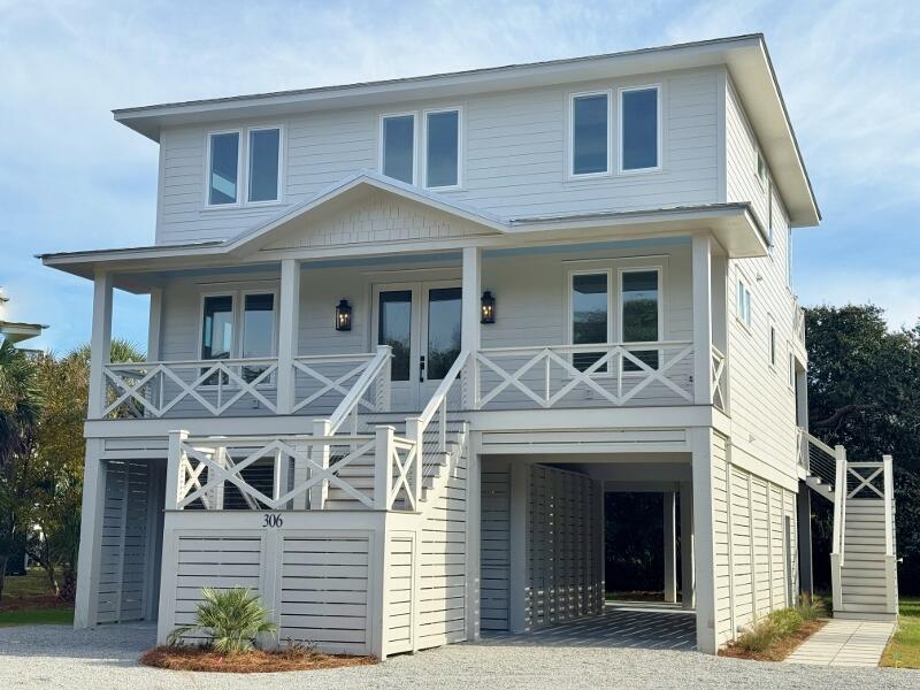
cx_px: 460
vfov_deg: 30.3
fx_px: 1276
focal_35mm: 48
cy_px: 345
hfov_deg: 39.7
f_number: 1.78
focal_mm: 6.76
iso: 64
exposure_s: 1/3817
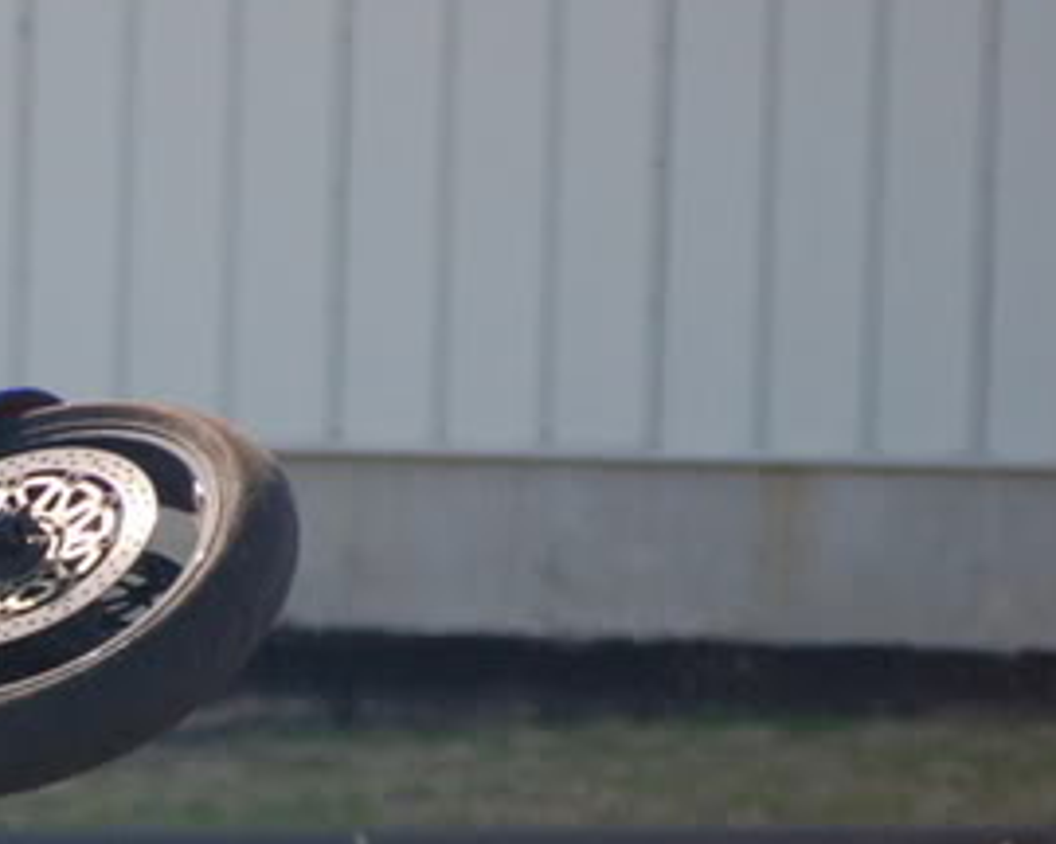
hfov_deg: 2.3
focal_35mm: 835
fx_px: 26097
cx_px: -399
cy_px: 707
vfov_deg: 1.9
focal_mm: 200
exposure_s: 1/320
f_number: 5.6
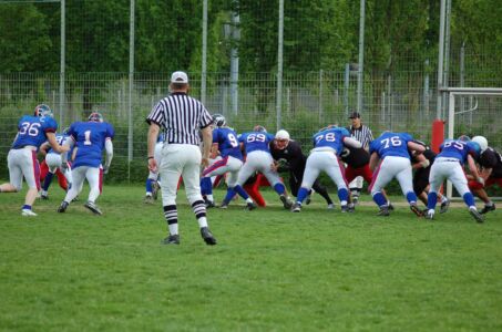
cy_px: 166
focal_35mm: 165
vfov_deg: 8.3
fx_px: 2296
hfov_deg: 12.5
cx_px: 251
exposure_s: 1/1000
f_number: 4.2
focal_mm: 110
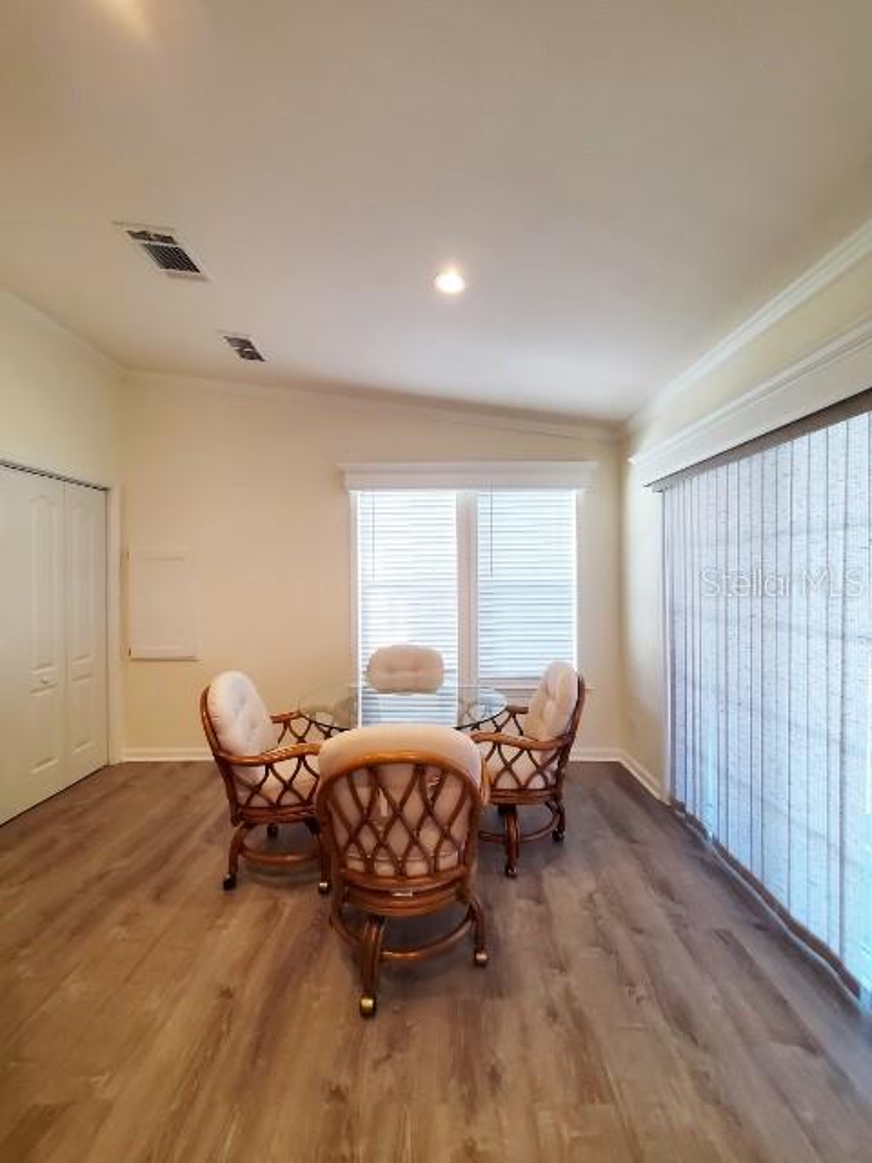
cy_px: 582
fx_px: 437
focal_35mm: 13
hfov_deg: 89.9
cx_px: 436
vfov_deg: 106.2
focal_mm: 1.8
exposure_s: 1/60
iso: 200
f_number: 2.2
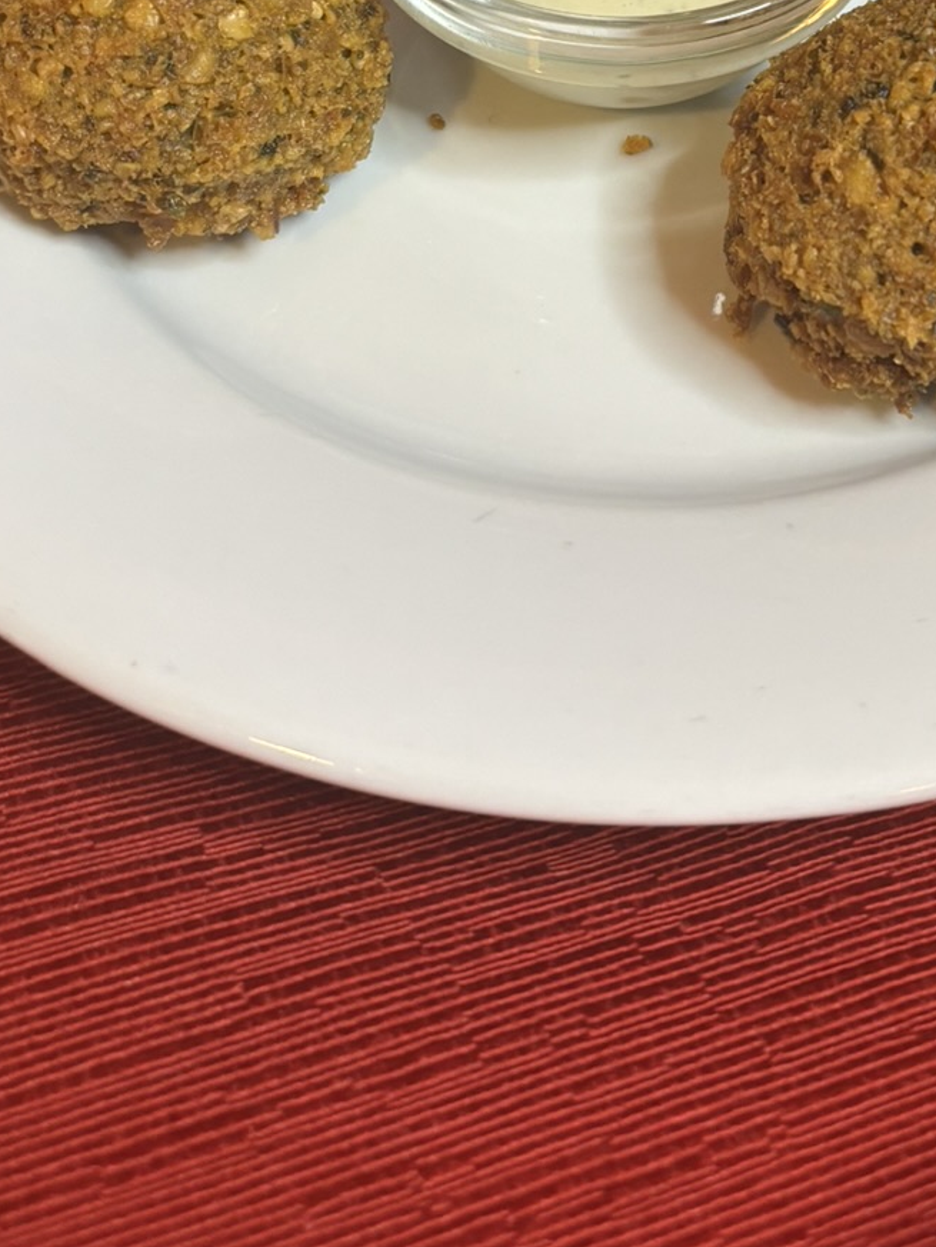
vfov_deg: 29.7
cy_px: 14
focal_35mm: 61
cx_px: 672
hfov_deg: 23.8
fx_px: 2199
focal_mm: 5.96
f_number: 1.6
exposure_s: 1/50
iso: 160
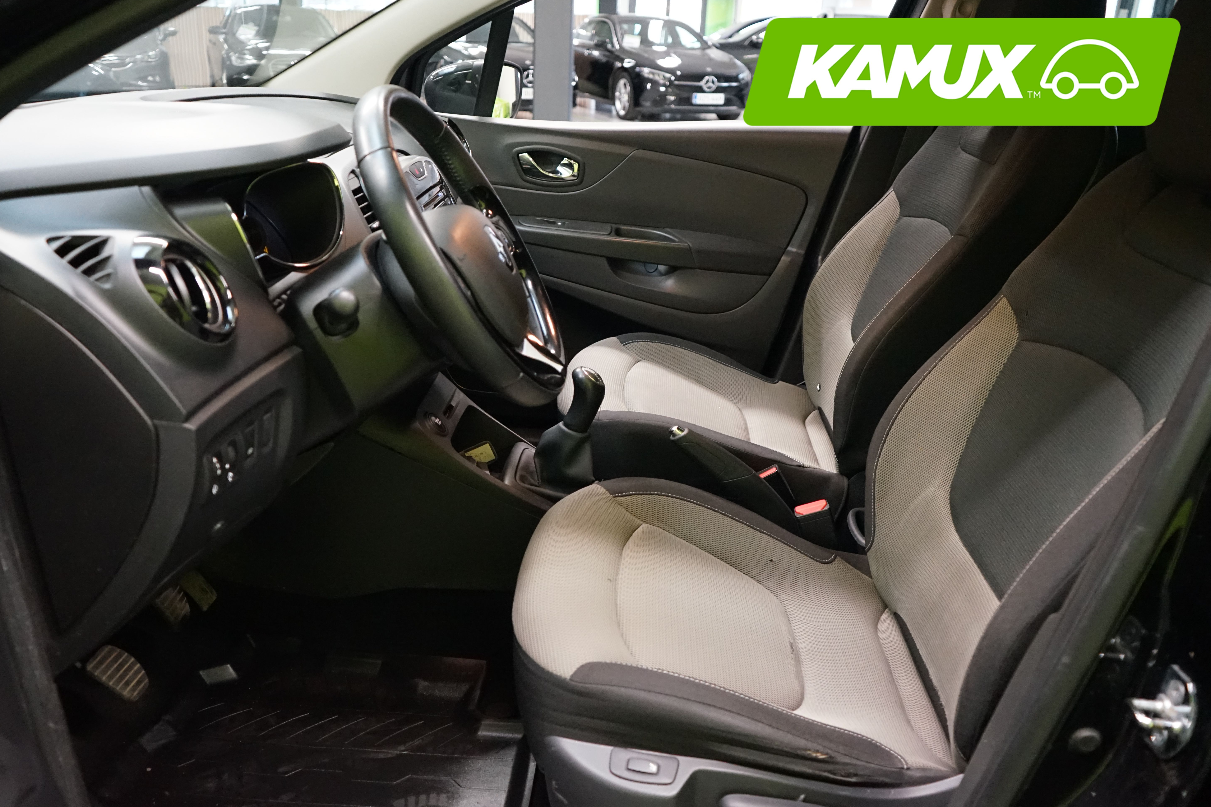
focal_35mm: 29
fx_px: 975
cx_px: 586
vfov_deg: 45.0
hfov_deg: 63.6
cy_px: 396
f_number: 4.5
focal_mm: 28
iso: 5000
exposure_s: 1/30
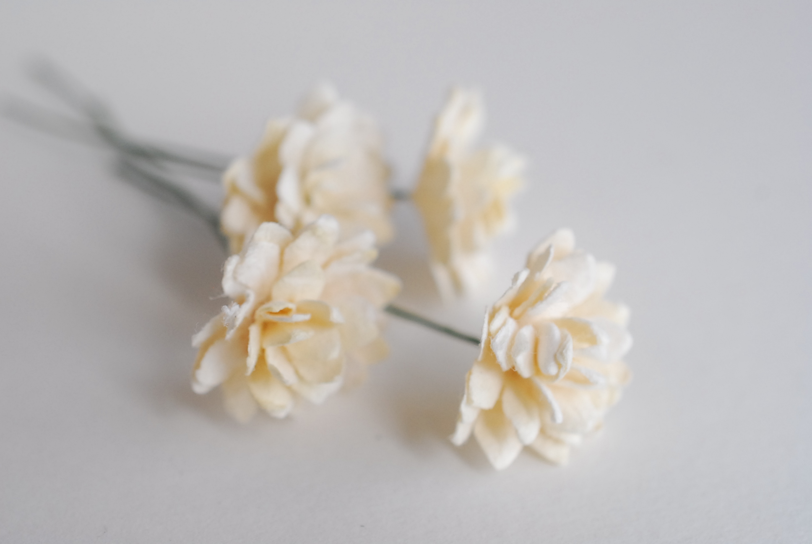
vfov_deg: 22.7
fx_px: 1355
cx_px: 406
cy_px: 272
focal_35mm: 60
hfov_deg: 33.4
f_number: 5.6
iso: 640
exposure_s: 1/160
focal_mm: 40
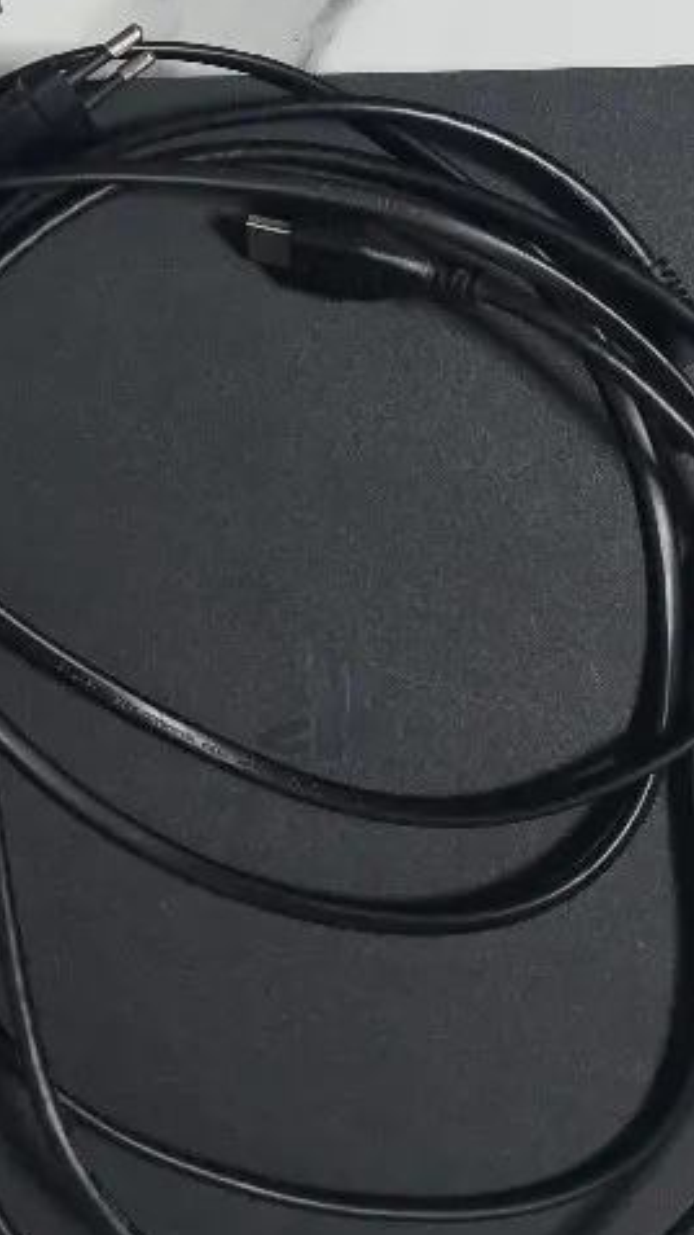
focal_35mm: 70
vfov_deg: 28.6
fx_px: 2292
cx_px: -80
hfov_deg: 16.7
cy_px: 56
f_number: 1.7
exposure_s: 1/101
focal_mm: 6.3
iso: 800
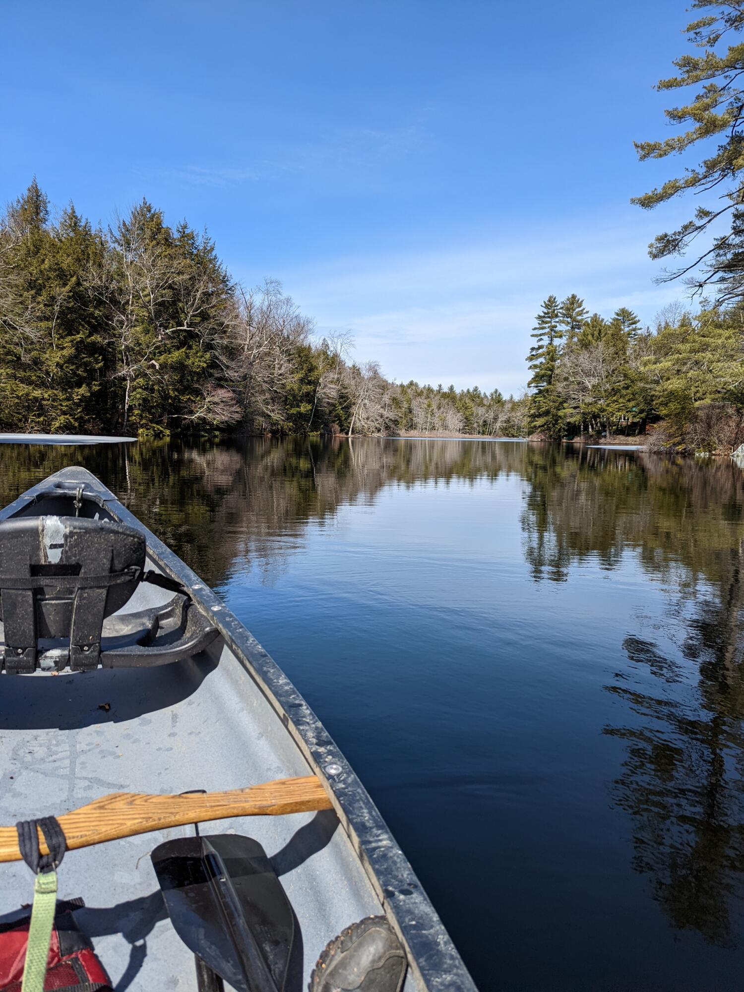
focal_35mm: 24
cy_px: 496
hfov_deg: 56.8
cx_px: 372
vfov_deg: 71.6
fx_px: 688
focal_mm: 6.81
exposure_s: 1/1919
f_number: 1.85
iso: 45
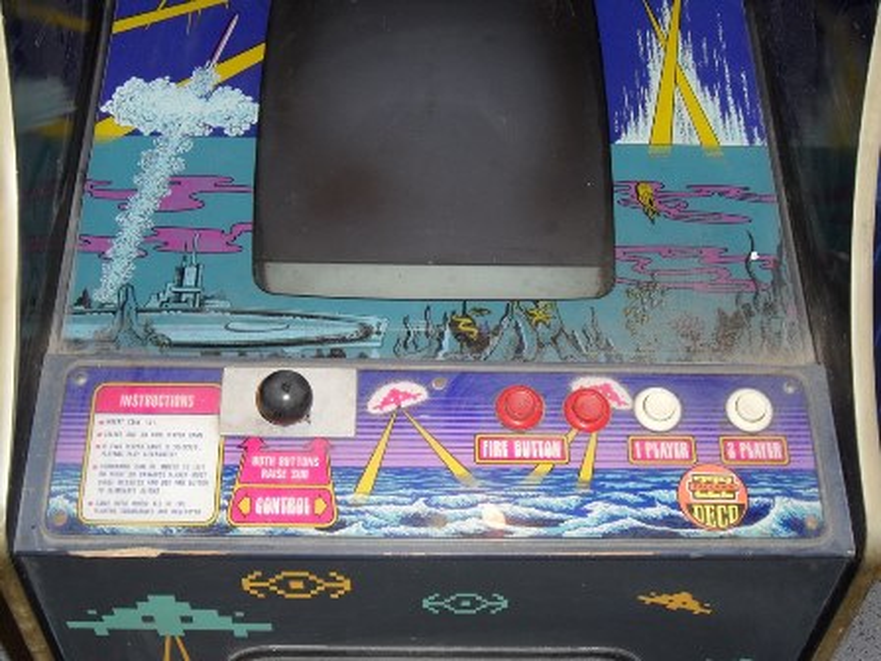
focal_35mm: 46
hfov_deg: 41.2
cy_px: 330
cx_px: 440
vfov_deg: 31.5
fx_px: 1171
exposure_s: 1/45
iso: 200
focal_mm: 8.2
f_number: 3.8
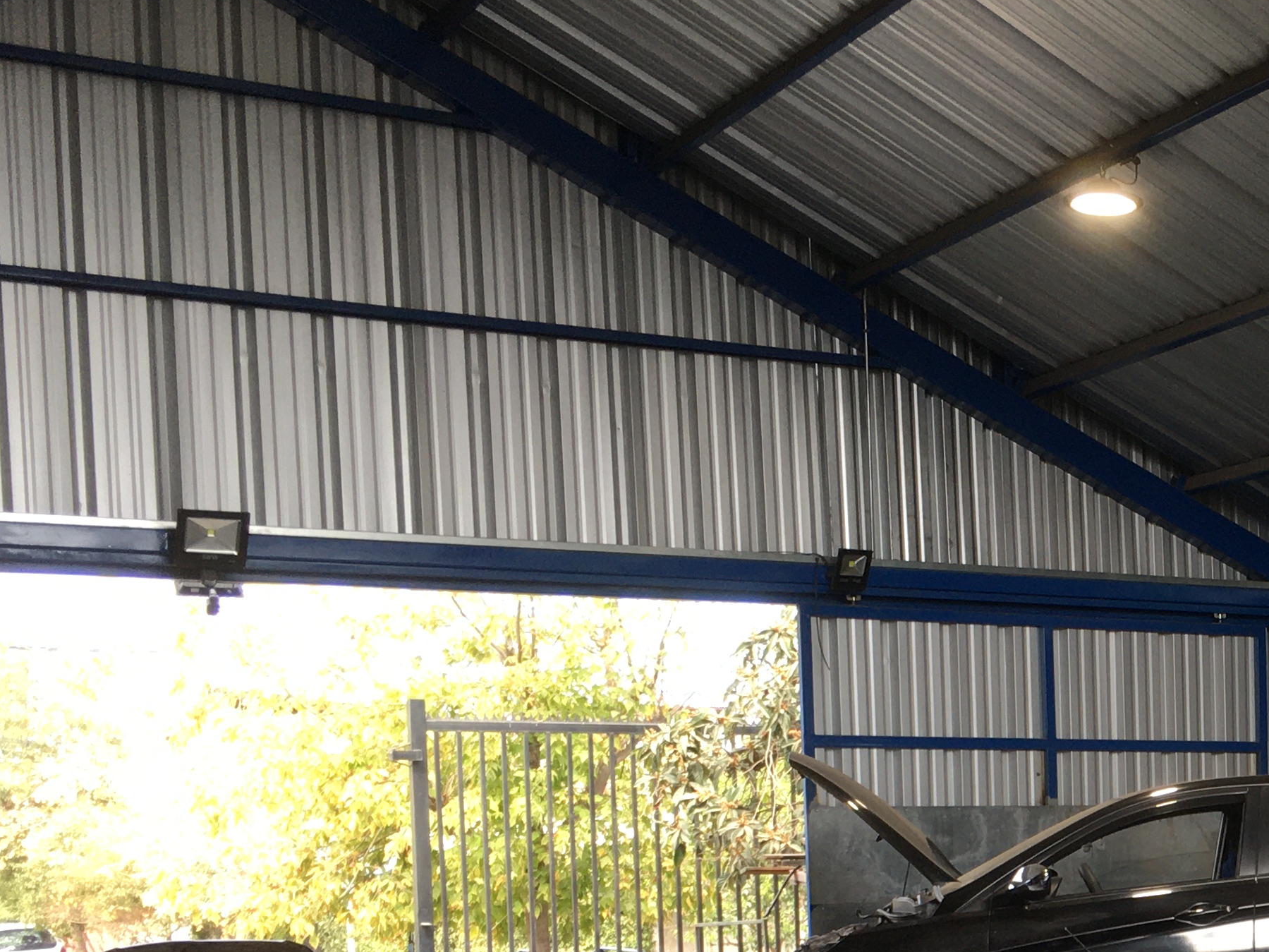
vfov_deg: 21.9
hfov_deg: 27.3
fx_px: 2383
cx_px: 1399
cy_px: 927
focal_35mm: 65
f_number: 2.2
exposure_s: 1/100
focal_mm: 4.15
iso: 40
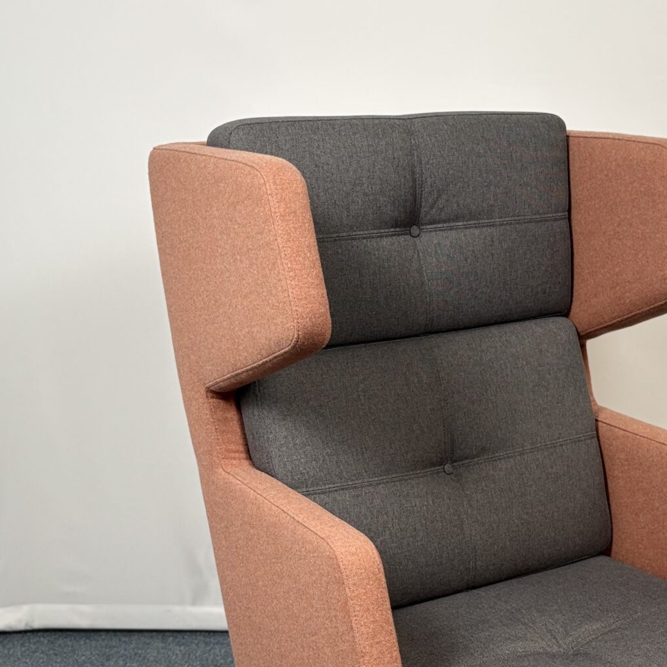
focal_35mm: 58
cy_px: 526
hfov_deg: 29.3
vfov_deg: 29.0
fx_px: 1264
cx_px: 457
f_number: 1.6
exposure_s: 1/50
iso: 64
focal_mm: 5.96
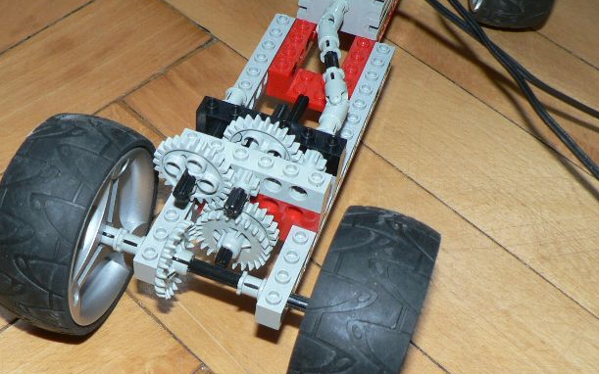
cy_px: 264
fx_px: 816
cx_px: 220
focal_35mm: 50
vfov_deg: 25.6
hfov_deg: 40.0
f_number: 2.8
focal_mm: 6
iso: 100
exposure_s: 1/60
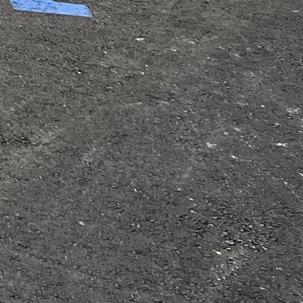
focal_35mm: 162
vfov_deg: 9.8
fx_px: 1604
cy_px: -370
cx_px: -688
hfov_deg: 8.5
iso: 50
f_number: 1.5
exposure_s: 1/8696
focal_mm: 5.7
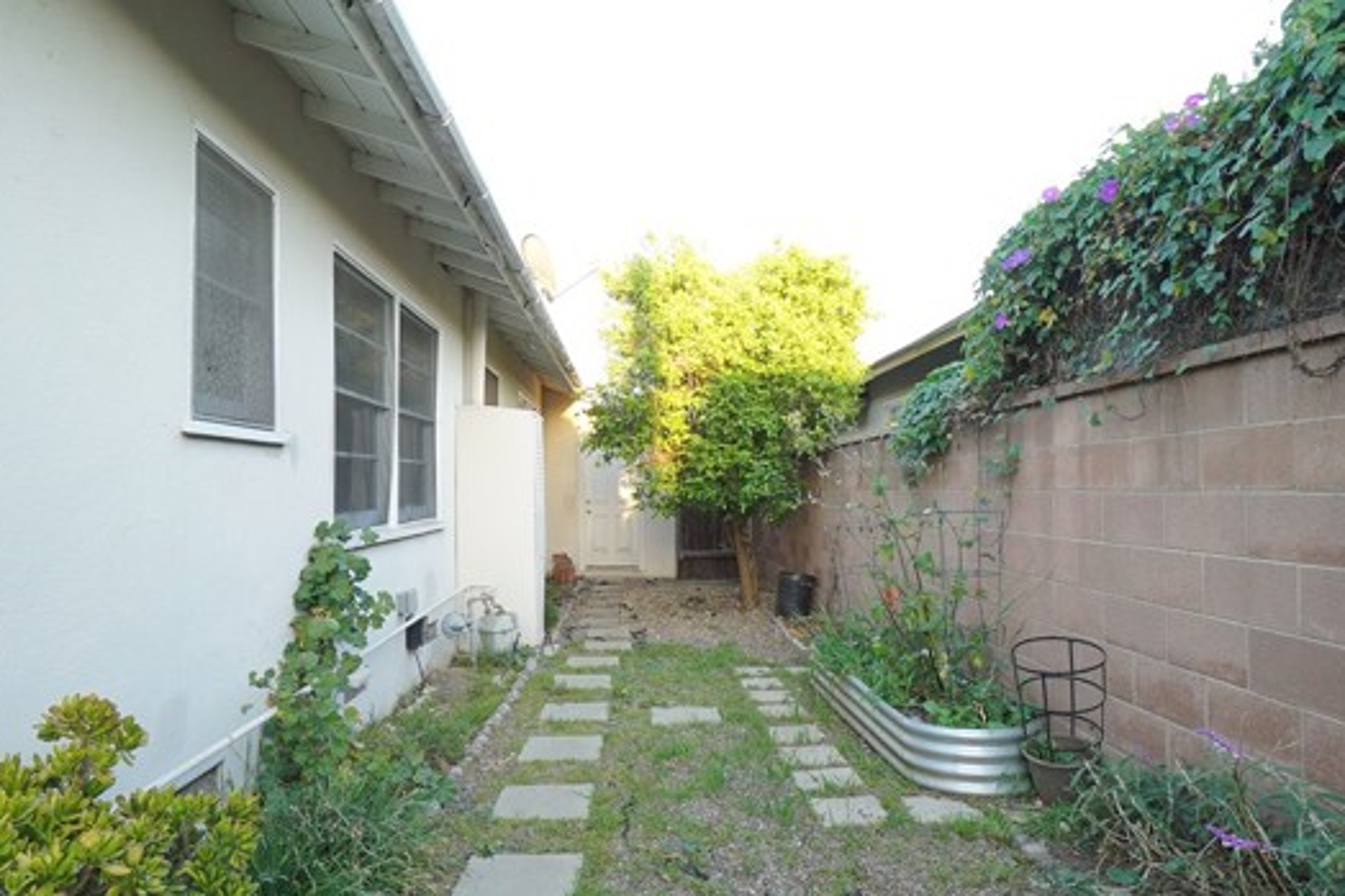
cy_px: 479
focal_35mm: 22
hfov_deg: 78.6
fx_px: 822
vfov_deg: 57.1
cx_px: 660
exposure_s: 1/60
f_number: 8
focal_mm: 12
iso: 800
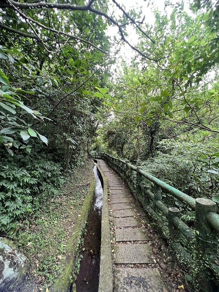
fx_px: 110
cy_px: 146
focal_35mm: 13
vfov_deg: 106.2
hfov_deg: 89.9
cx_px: 110
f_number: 1.8
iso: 100
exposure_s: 1/99
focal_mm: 1.57
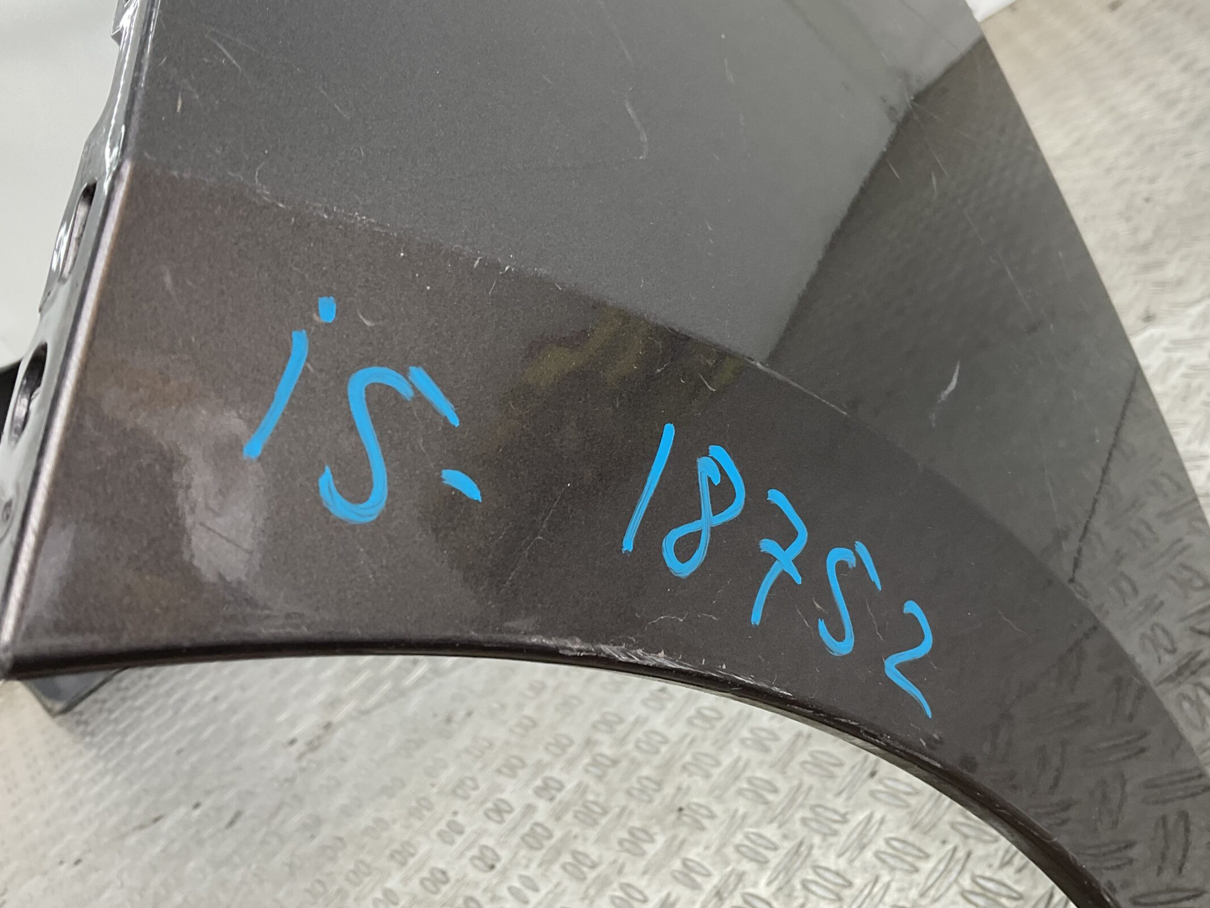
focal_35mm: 35
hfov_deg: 52.5
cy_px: 386
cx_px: 665
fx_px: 1223
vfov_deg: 40.6
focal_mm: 3
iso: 32
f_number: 1.8
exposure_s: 1/100
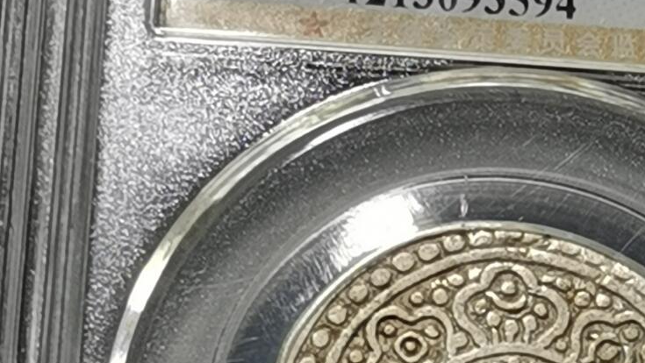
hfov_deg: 10.0
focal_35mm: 216
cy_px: 302
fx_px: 3695
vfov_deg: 5.6
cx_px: 508
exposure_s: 1/120
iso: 64
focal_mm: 5.58
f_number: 1.8
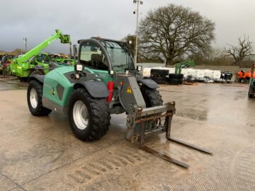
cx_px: 128
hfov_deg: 61.7
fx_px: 214
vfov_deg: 48.2
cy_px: 96
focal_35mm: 29
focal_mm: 3
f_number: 1.8
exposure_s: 1/122
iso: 20
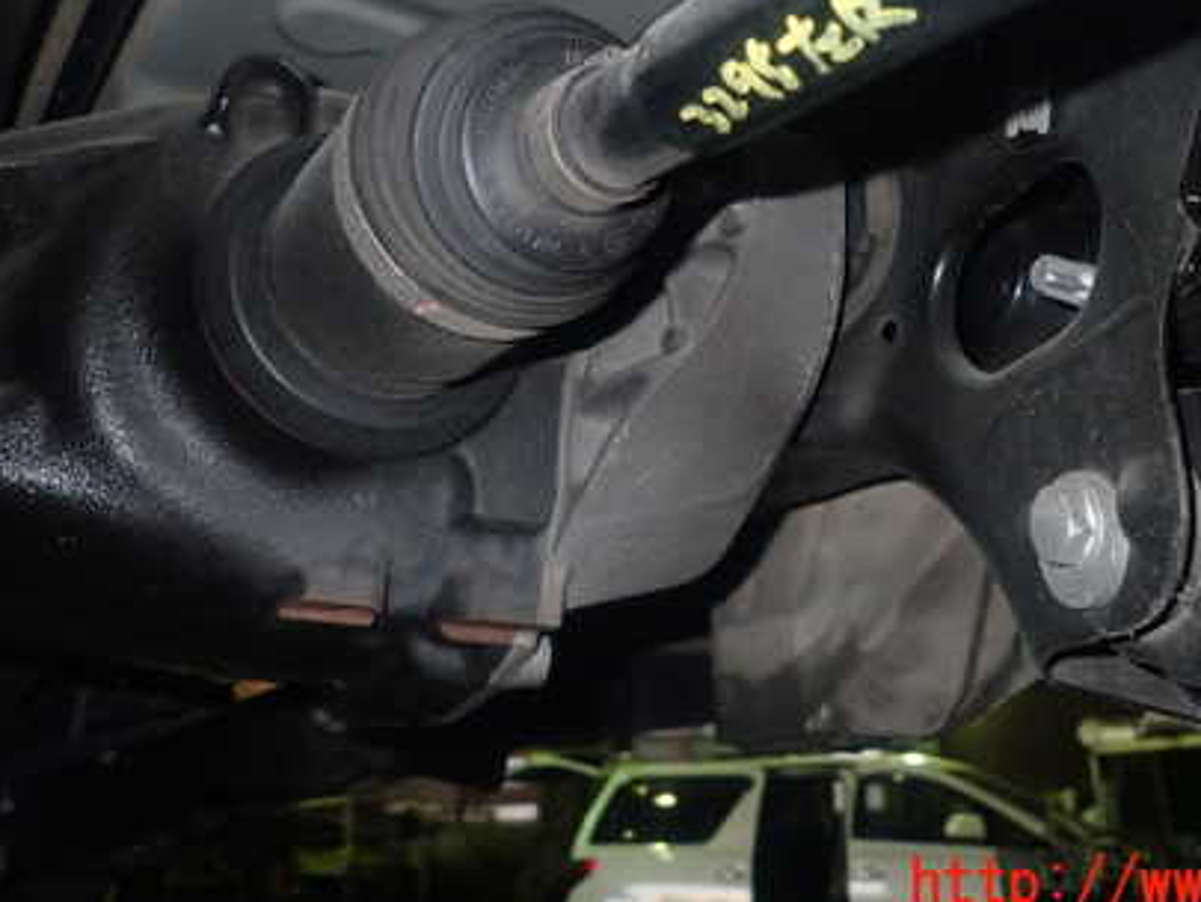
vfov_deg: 38.0
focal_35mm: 37
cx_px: 691
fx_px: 1284
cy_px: 255
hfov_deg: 49.9
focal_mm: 4.5
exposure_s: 1/30
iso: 640
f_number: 5.6
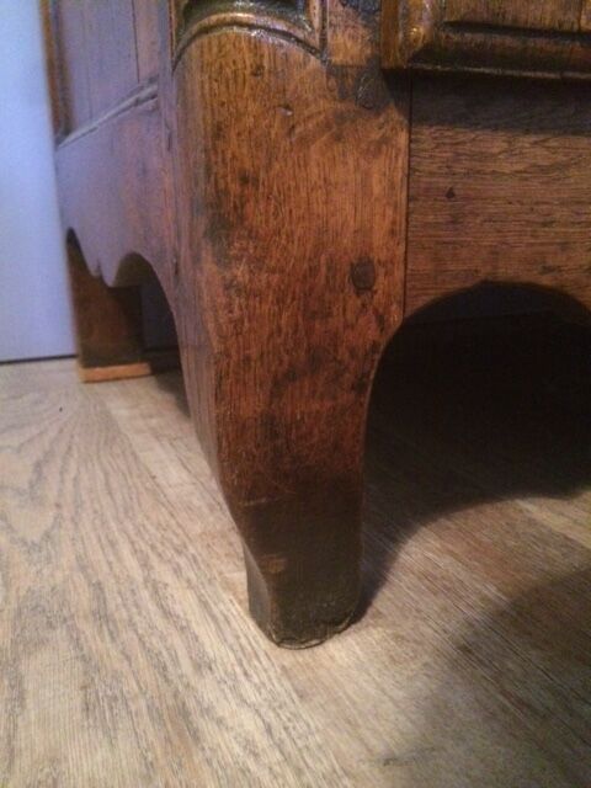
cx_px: 296
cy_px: 394
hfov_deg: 48.2
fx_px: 660
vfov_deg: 61.7
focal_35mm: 29
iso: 800
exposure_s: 1/17
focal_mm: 4.15
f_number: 2.2
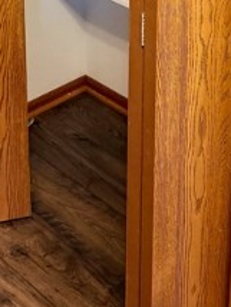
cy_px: -115
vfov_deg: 20.4
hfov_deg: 17.2
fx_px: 764
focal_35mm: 86
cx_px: 116
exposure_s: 1/60
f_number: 1.78
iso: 250
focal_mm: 6.76
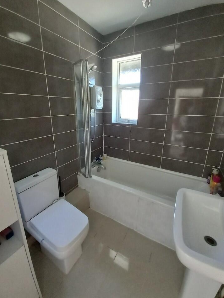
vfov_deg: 102.0
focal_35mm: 14
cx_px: 110
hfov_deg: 85.6
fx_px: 121
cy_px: 142
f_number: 2.2
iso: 160
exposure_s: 1/33
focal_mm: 1.13
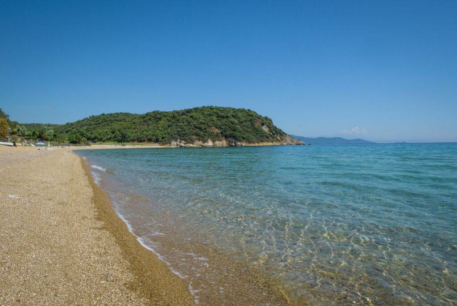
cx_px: 228
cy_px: 153
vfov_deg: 53.2
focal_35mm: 24
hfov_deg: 73.7
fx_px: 305
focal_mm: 24
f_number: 22
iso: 640
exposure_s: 1/500
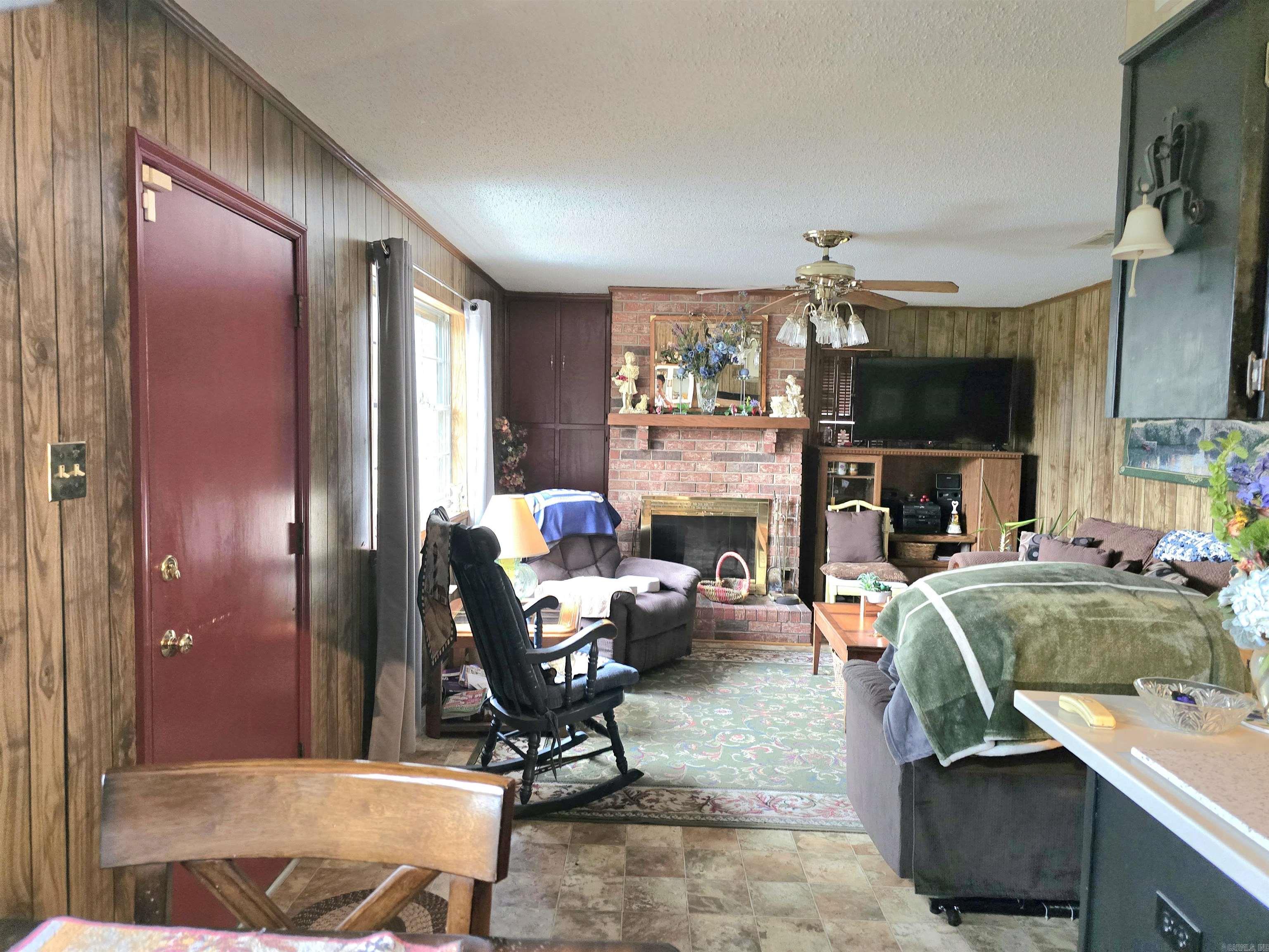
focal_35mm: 23
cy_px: 476
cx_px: 634
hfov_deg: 73.9
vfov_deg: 58.9
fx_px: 843
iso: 800
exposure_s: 1/60.2
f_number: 1.7
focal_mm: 6.3
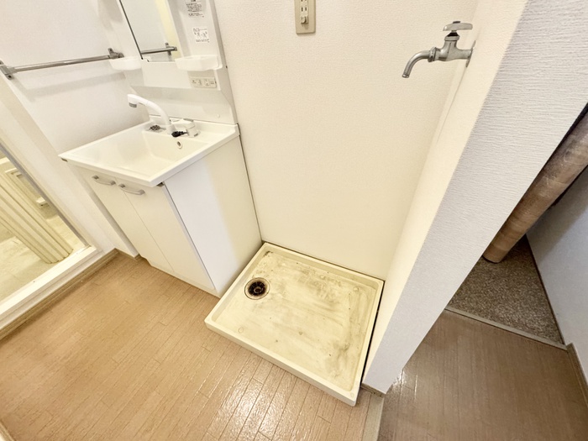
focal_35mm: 14
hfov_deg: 102.1
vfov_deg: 85.7
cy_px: 220
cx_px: 294
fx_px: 238
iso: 250
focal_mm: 2.22
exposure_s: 1/60
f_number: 2.2
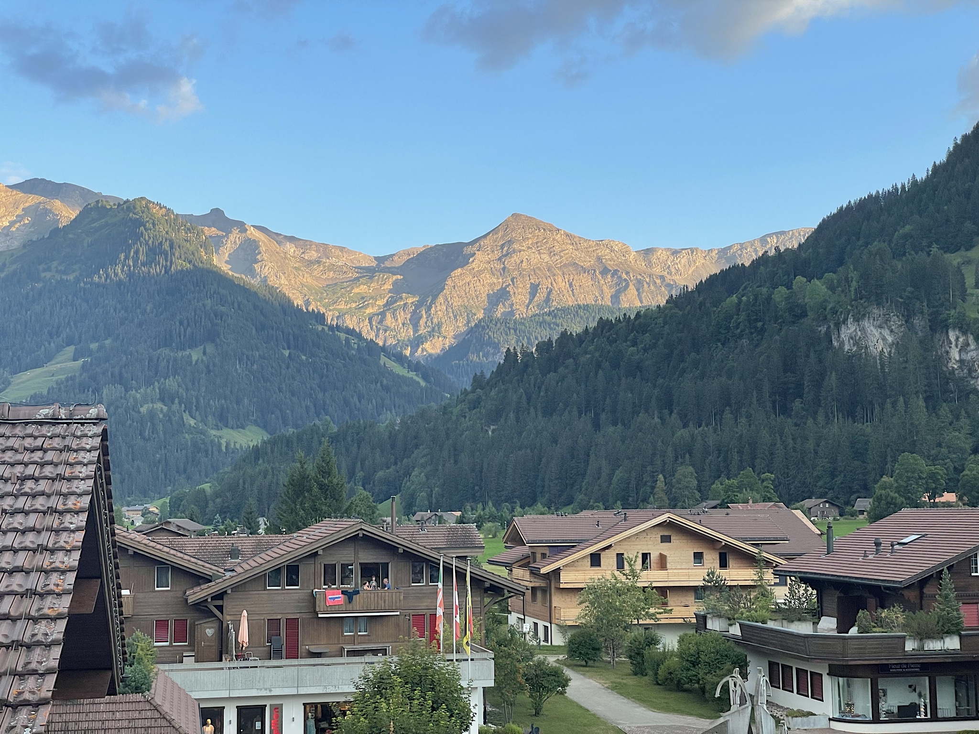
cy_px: 367
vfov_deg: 28.0
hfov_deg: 36.8
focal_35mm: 52
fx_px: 1471
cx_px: 490
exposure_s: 1/264
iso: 25
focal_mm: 6
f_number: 2
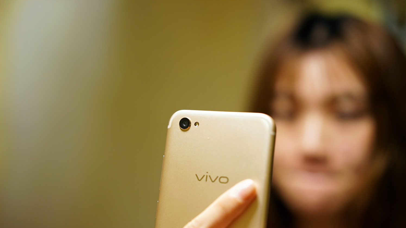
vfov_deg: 20.7
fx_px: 624
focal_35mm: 58
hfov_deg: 36.0
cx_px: 204
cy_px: 135
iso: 640
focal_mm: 55
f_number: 2
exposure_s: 1/60
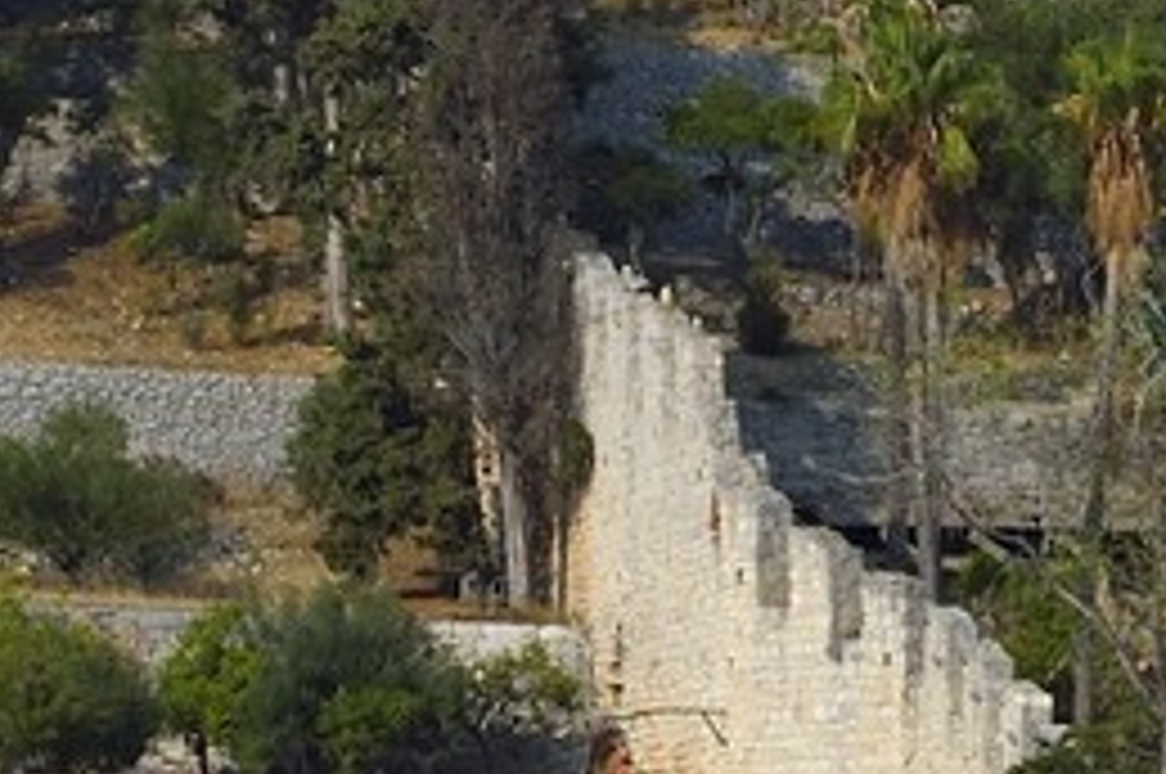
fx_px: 26008
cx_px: 3484
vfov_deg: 1.7
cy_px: 2236
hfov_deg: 2.5
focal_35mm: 804
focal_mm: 130
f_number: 9
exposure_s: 1/1000
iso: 200
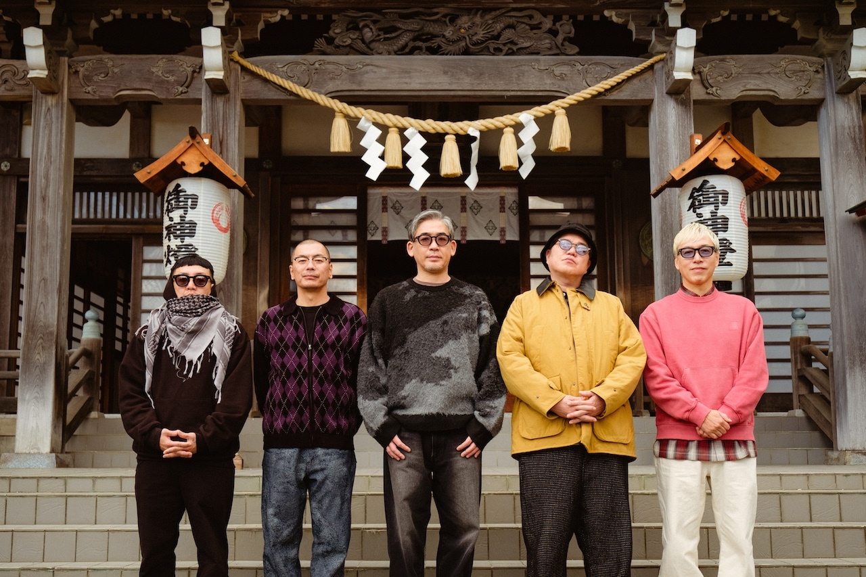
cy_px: 288
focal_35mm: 45
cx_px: 433
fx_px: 1082
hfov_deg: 43.6
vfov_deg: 29.9
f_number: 5.6
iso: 640
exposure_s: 1/250
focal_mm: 30.2
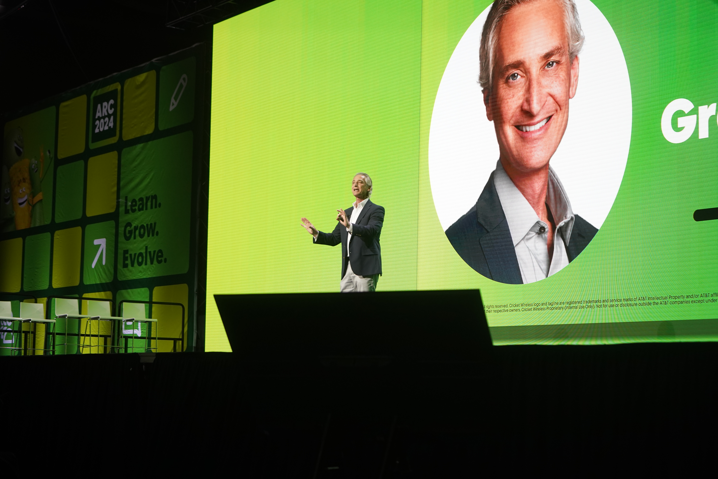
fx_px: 1396
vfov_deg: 19.5
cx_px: 359
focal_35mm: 70
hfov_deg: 28.8
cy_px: 240
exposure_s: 1/500
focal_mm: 70
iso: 2000
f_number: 4
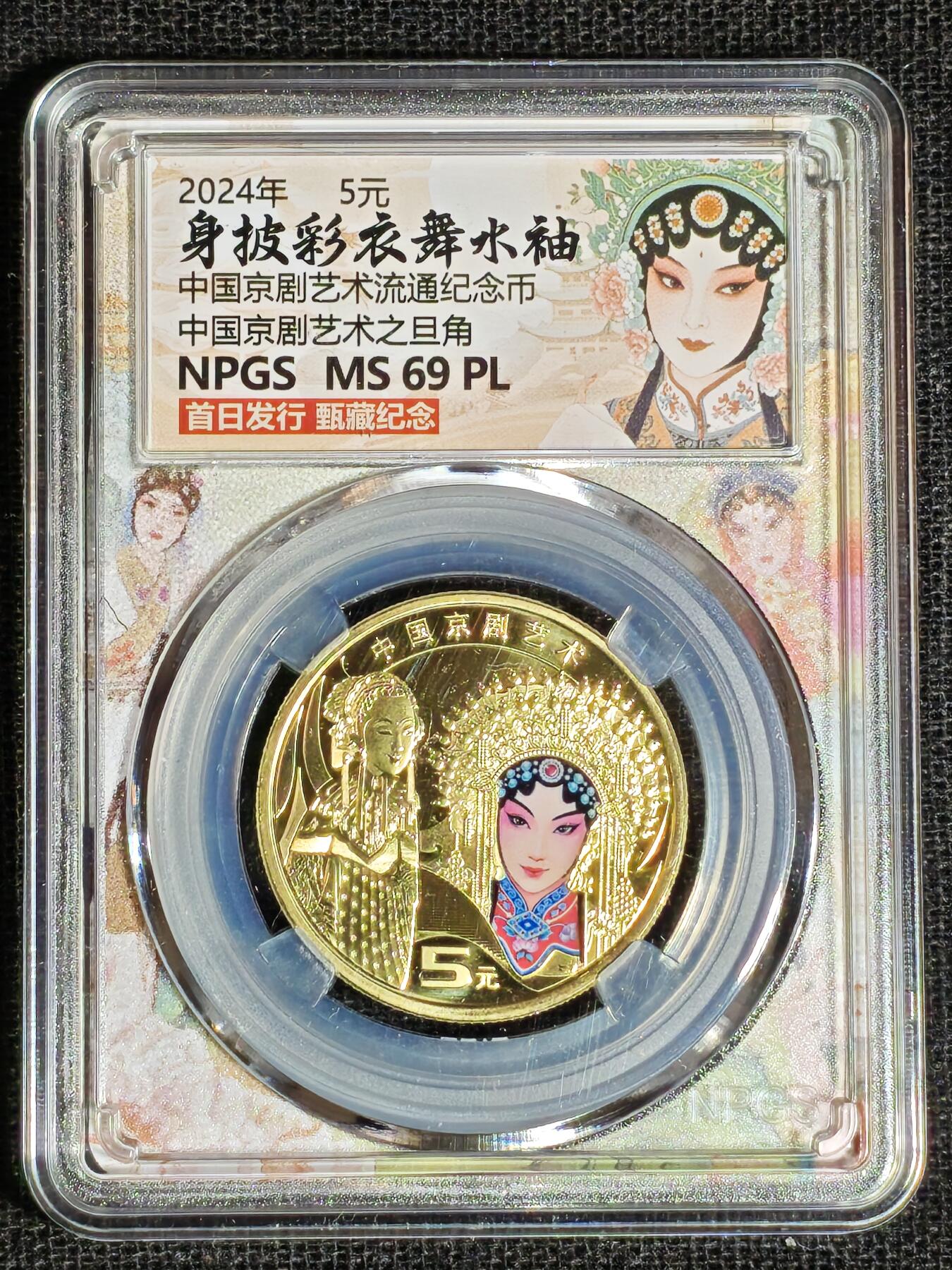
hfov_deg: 12.5
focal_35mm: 119
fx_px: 4364
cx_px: 476
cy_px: 635
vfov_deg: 16.6
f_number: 1.5
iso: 50
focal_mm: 4.94
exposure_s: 1/381
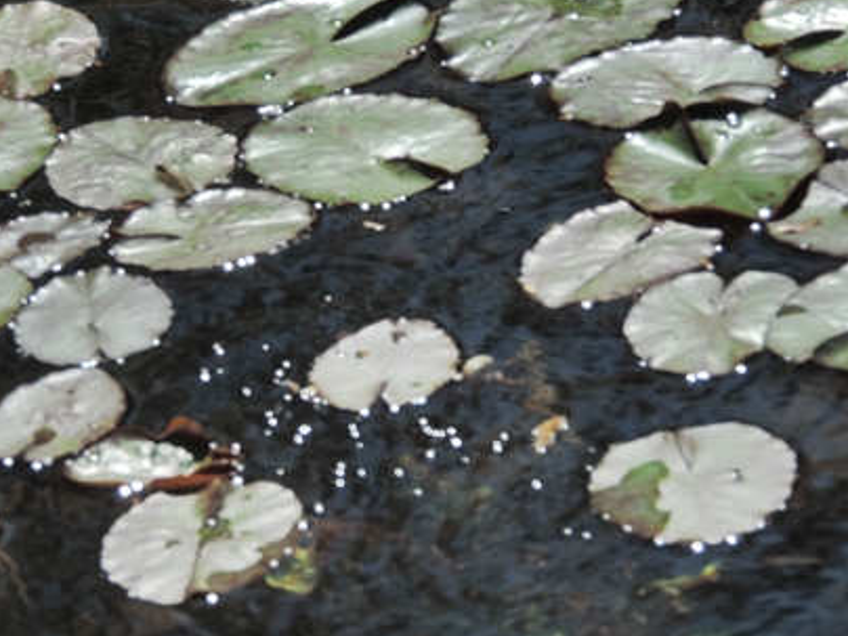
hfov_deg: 5.8
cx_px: 351
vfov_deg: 4.4
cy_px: 297
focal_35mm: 340
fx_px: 8329
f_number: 4.7
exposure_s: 1/1000
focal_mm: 49
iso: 100
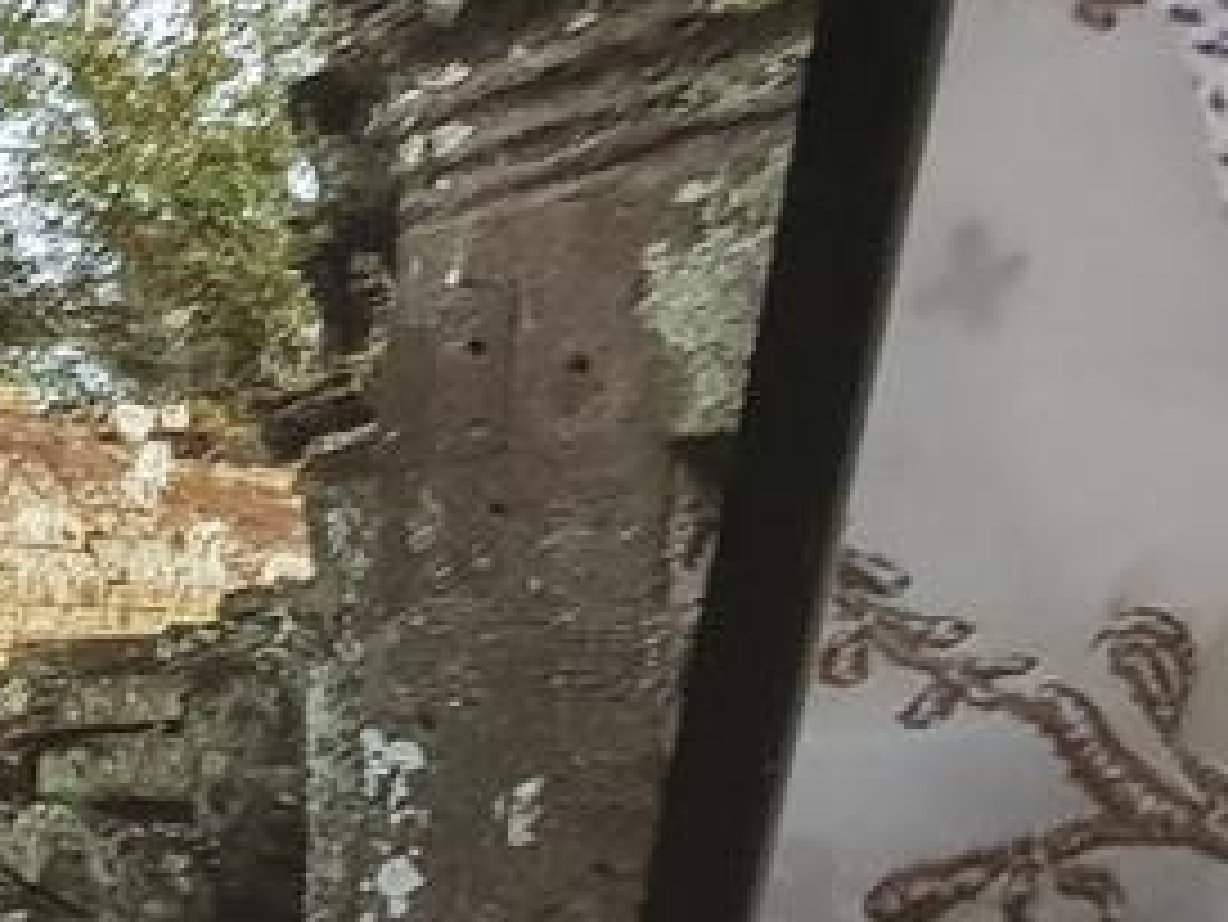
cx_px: -931
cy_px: 1552
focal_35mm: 137
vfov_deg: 10.3
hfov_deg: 13.1
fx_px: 4862
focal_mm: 4.3
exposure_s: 1/10
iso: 500
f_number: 1.7
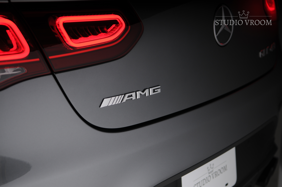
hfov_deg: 30.5
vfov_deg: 20.6
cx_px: 141
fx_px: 516
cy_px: 94
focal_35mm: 66
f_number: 2.8
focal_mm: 44
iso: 160
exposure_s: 1/320
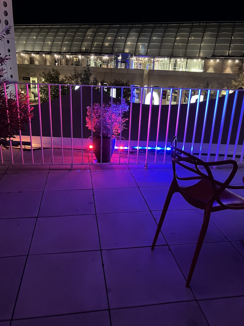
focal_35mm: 28
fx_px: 263
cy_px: 163
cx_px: 122
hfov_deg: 49.7
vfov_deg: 63.4
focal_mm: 3.99
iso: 640
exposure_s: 1/23
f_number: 1.8
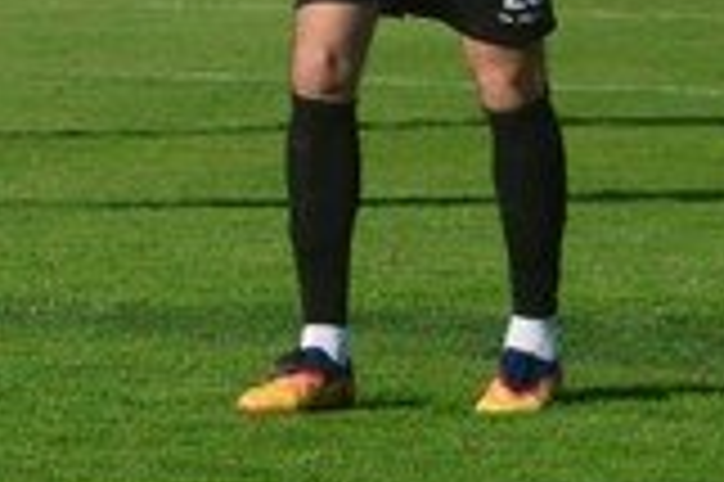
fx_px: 18925
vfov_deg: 1.5
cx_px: -854
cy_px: 0
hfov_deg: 2.2
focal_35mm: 942
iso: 2000
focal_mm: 180
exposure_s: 1/1000
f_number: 16
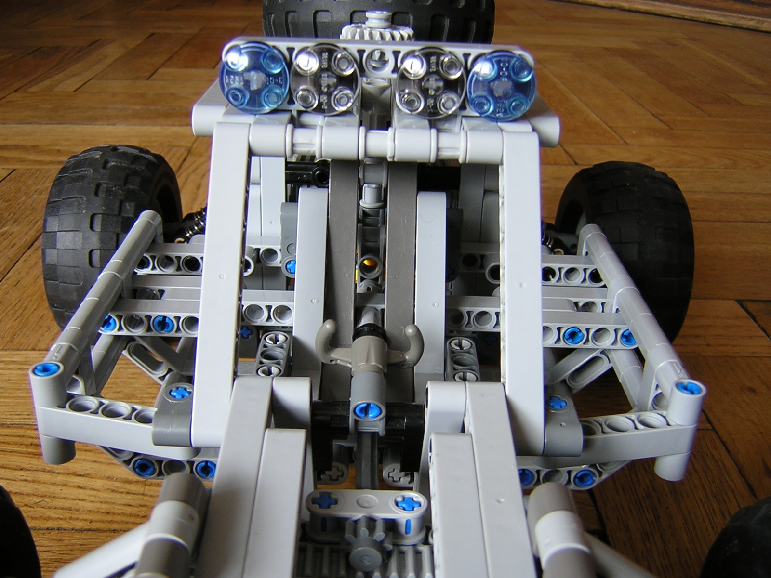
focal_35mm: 36
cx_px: 386
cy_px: 289
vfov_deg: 39.7
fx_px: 802
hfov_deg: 51.4
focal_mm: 4.7
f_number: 2.6
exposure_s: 1/5.3
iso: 100
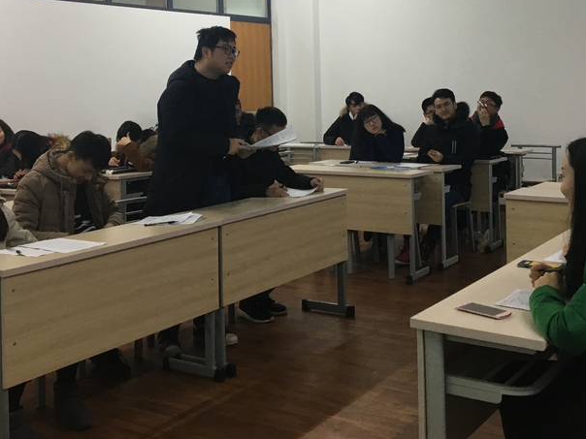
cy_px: 90
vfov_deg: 29.6
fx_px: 813
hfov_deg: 39.6
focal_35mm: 48
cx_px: 329
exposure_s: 1/33
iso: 100
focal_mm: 4.15
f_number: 2.2
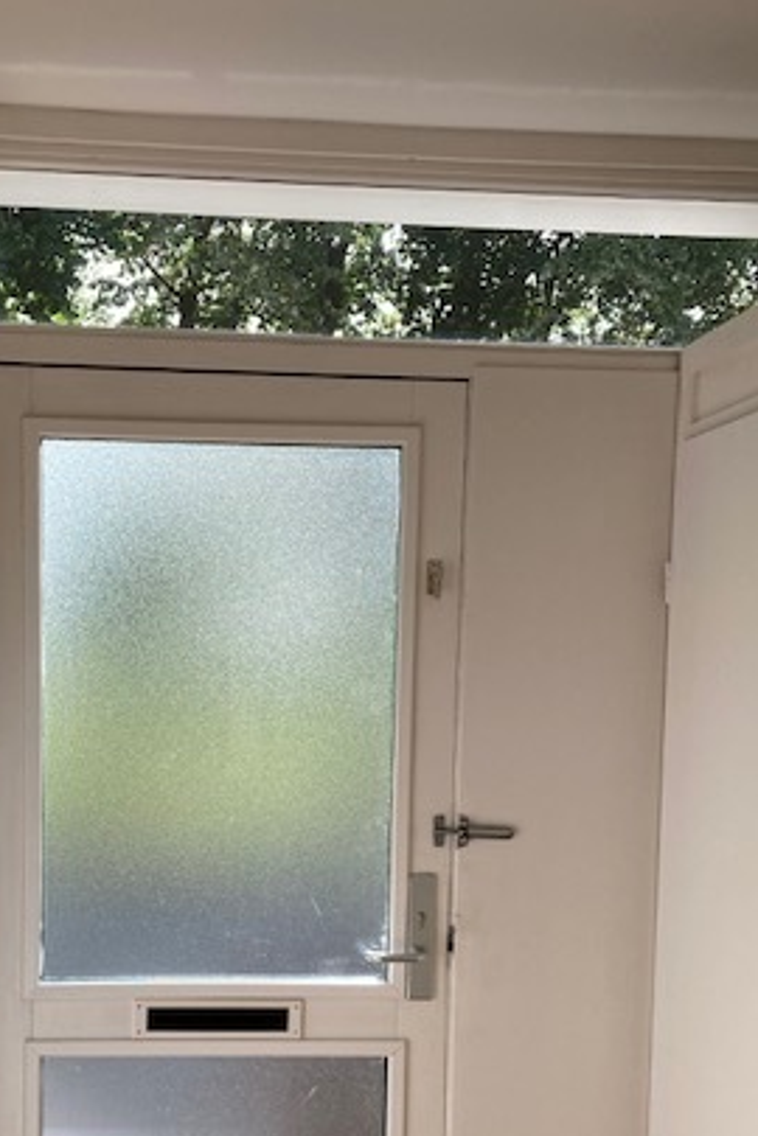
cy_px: 841
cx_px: 222
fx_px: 1453
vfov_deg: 41.6
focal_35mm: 46
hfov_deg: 28.9
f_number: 1.8
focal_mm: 3.99
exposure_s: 1/354
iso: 20
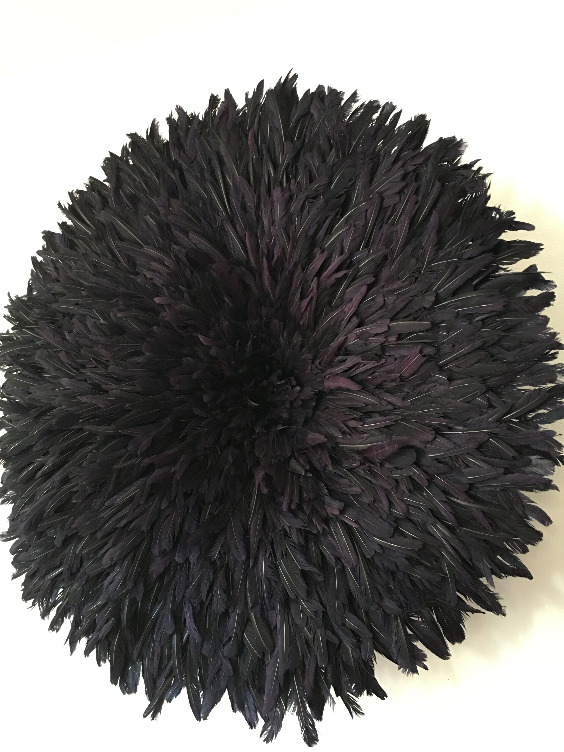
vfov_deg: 61.7
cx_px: 282
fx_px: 630
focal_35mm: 29
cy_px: 376
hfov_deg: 48.2
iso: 80
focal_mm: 4.15
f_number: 2.2
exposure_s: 1/10
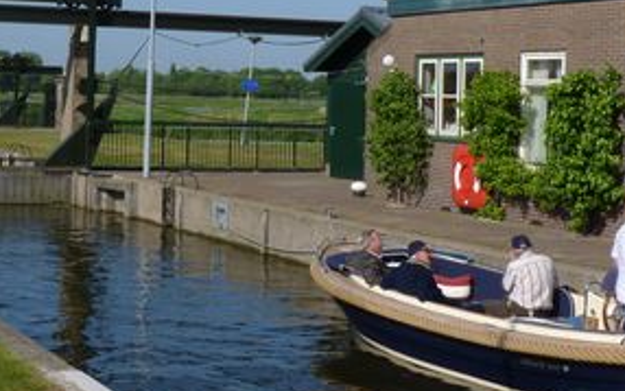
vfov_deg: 16.8
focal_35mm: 77
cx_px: 117
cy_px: 58
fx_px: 1312
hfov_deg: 26.3
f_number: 5.6
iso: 80
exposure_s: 1/500
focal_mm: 7.4
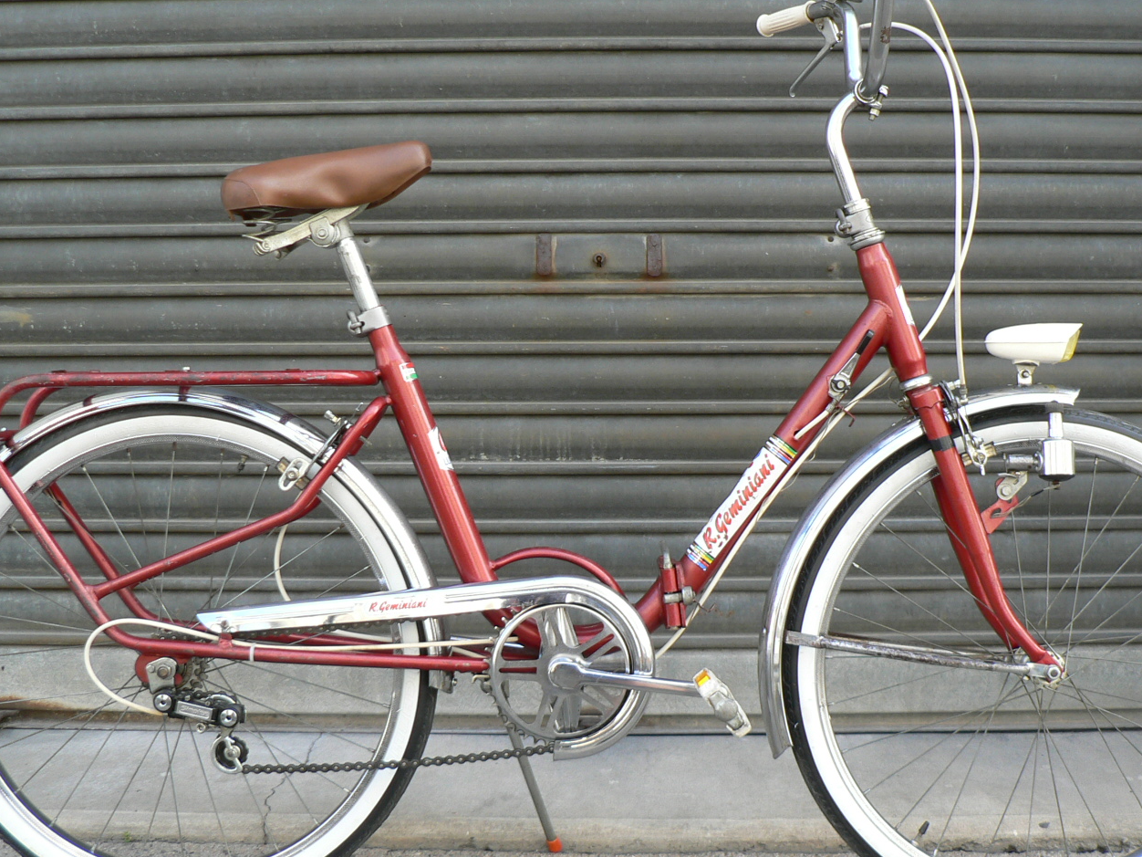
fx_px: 1518
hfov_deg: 41.2
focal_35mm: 46
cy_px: 419
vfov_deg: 31.5
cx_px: 586
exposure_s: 1/60
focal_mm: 6
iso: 80
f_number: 2.8
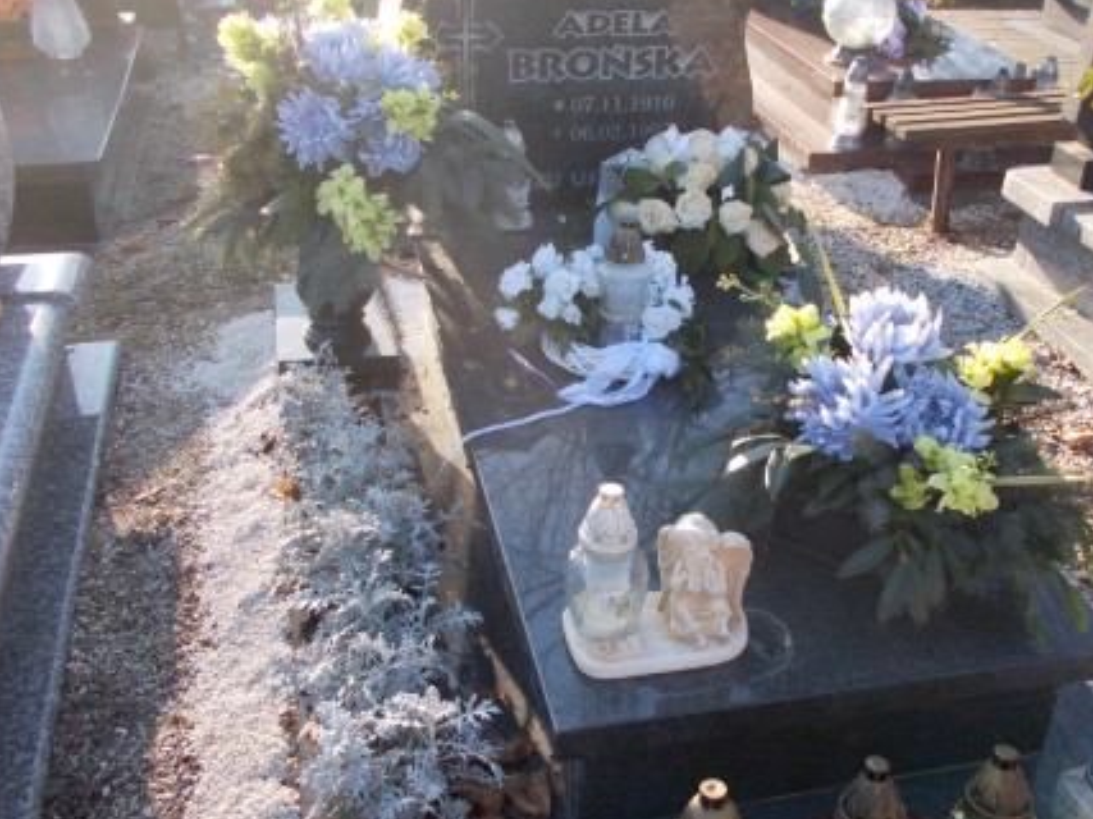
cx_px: 627
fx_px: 1231
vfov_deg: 36.8
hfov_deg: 47.7
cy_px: 427
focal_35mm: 39
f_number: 3.2
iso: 125
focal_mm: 4.6
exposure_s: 1/250
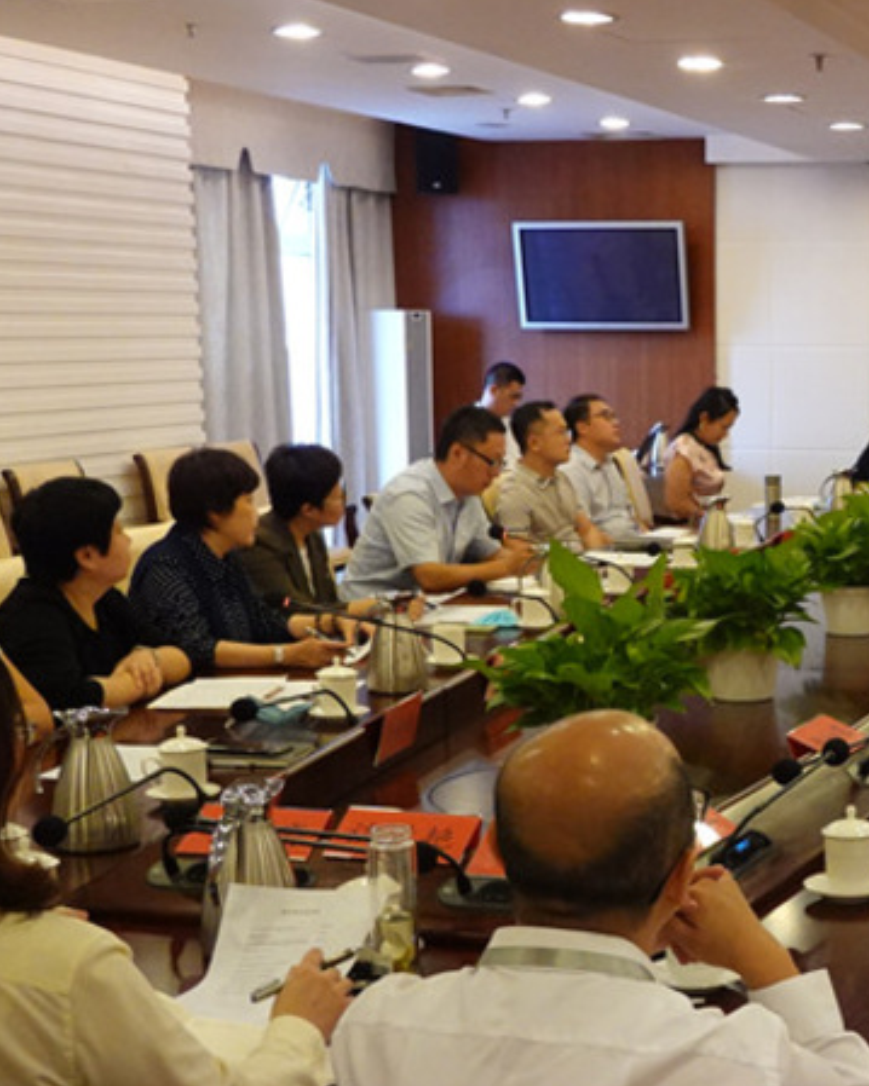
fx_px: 2058
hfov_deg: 23.1
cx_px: 808
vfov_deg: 29.4
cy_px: 699
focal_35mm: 64
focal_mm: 12.76
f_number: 3.5
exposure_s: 1/200
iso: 2000
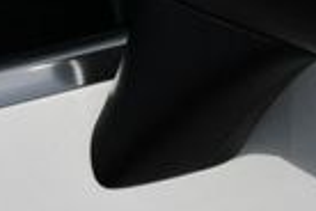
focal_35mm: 269
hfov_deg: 7.5
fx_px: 2361
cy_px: 193
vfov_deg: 5.1
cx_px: -156
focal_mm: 29
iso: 100
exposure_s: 1/500
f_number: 11
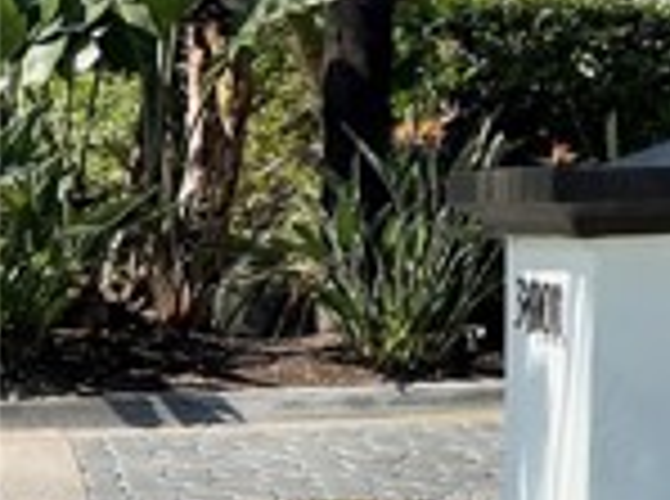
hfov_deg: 14.1
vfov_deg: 13.0
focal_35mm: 112
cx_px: 1434
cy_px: -23
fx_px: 2163
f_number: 1.5
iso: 50
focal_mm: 5.7
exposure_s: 1/3968
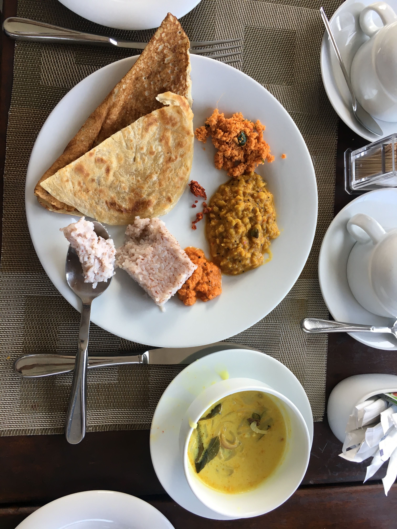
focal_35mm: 29
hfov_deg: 48.2
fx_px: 443
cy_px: 264
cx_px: 198
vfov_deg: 61.7
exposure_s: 1/33
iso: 25
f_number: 2.2
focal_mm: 4.15
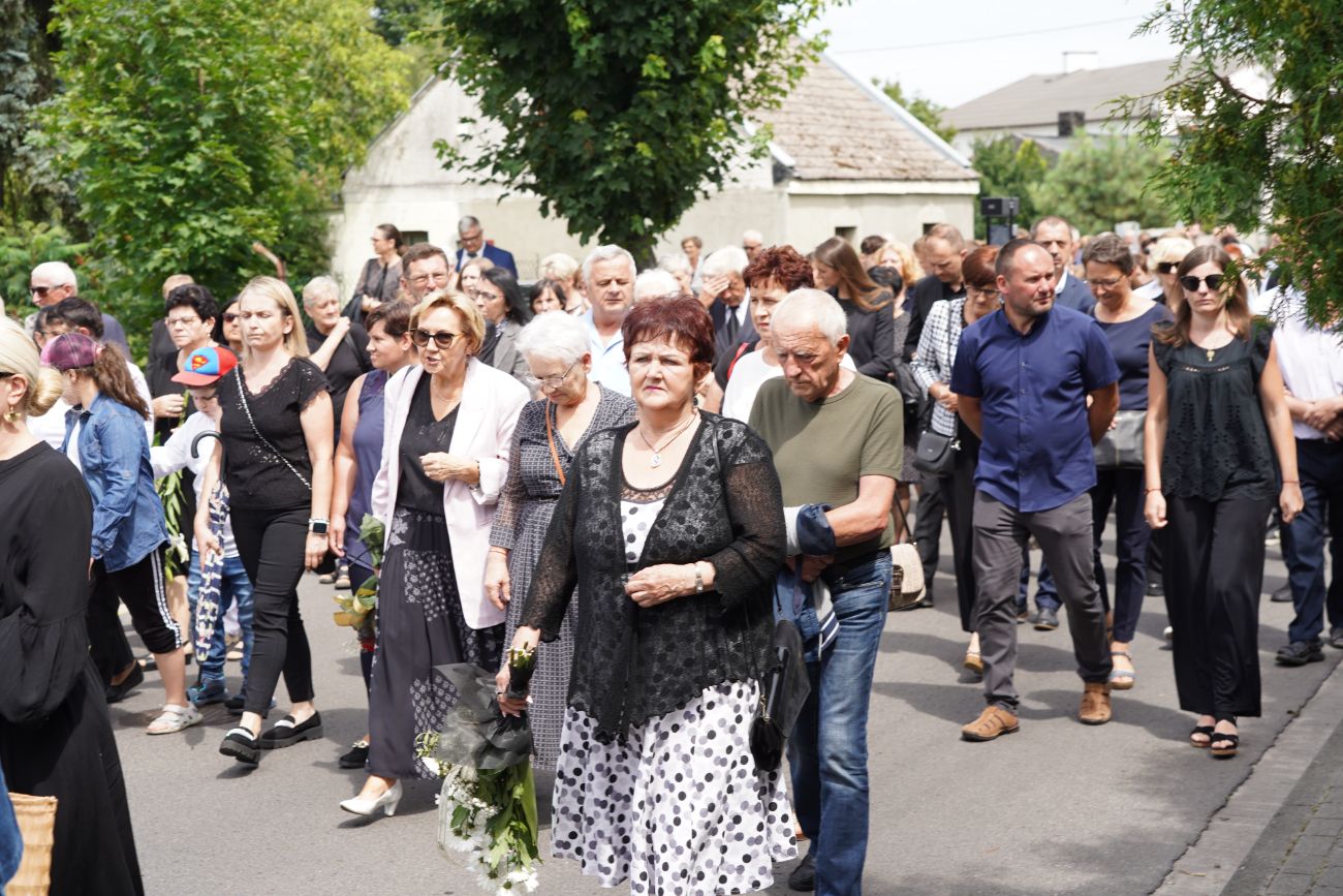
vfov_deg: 23.0
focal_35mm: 59
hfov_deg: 33.9
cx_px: 672
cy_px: 448
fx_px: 2201
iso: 100
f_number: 5.6
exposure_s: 1/200
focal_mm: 59
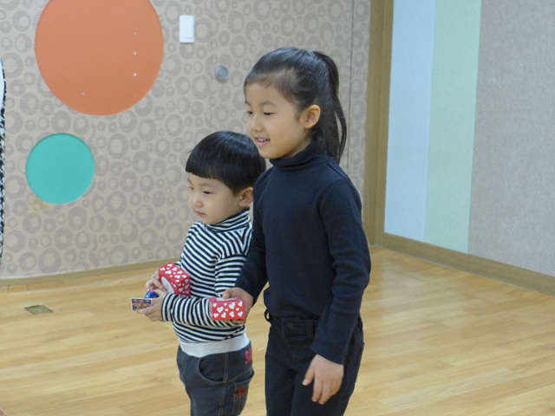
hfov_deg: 29.8
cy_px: 208
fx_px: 1042
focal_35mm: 65
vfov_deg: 22.6
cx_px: 278
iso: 800
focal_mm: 12.8
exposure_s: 1/200
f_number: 2
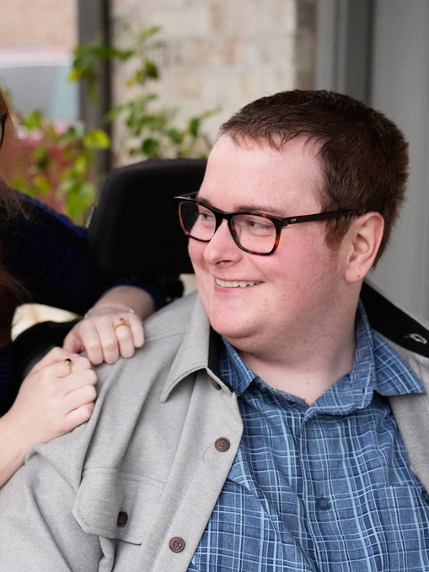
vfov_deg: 33.2
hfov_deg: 25.0
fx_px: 959
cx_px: 122
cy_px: 286
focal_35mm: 58
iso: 5000
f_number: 2.8
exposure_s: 1/4000
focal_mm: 40
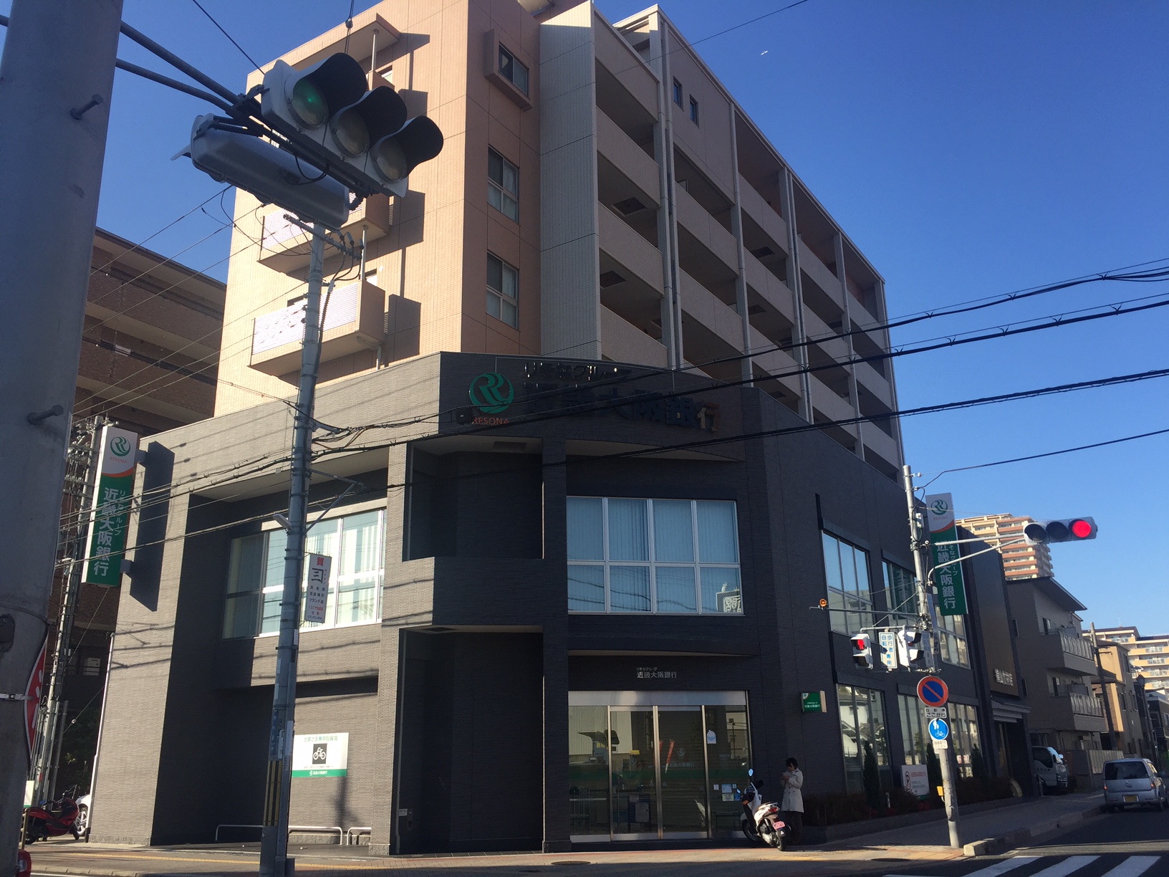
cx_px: 584
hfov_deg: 61.7
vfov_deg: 48.2
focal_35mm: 29
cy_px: 438
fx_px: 979
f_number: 2.2
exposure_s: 1/1163
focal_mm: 4.15
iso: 32
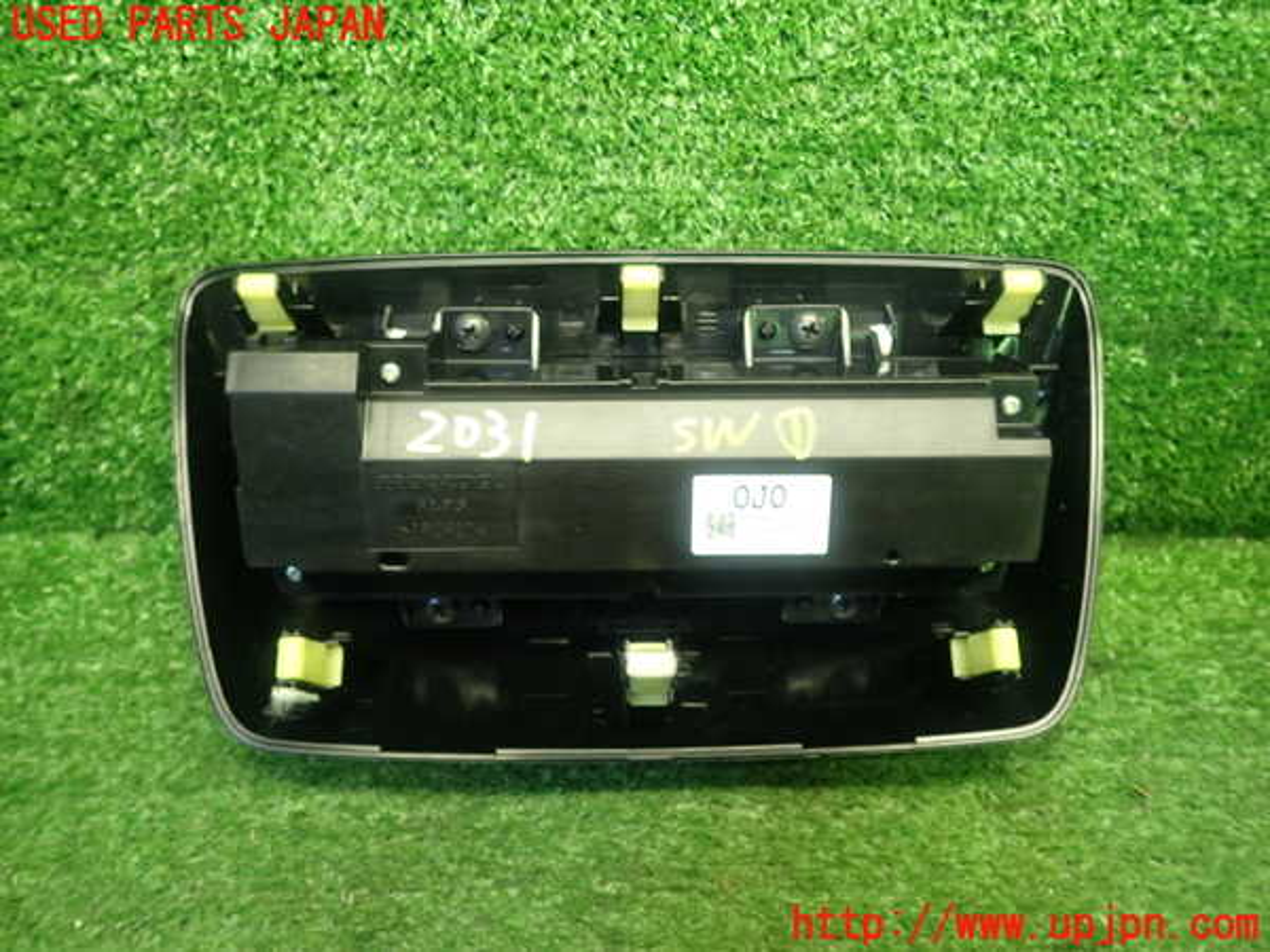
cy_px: 476
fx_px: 1027
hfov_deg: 63.4
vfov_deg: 49.7
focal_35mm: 28
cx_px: 635
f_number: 2.2
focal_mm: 5.05
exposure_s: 1/30
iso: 250
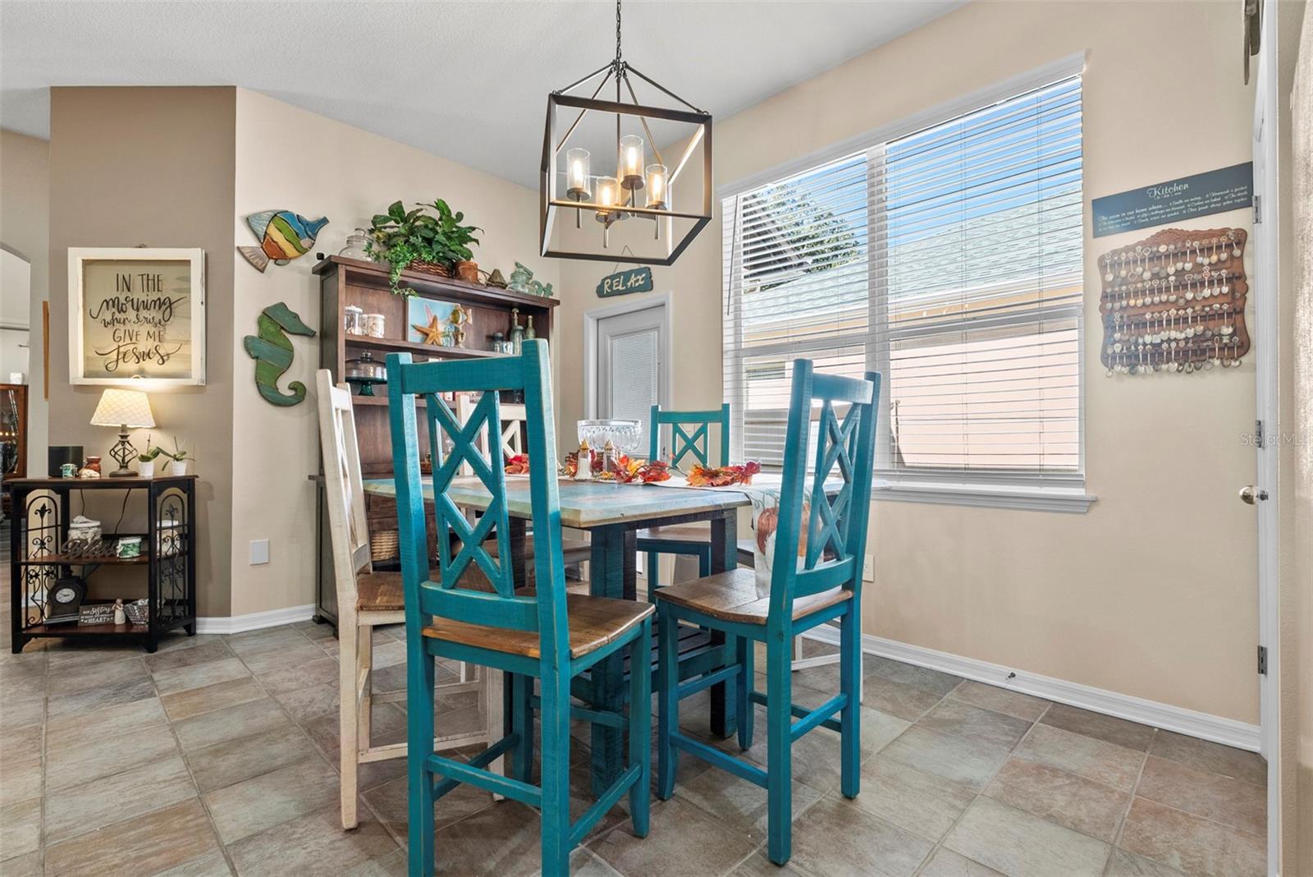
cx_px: 656
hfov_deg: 96.7
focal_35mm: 16
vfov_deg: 73.8
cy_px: 438
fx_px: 584
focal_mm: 16
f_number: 9
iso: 320
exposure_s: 1/4
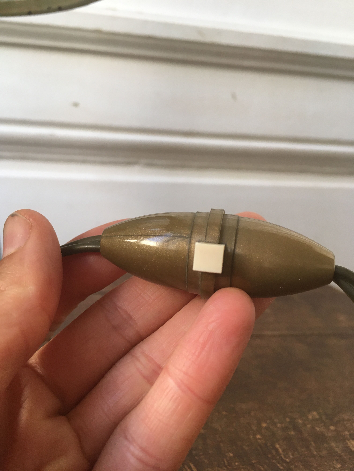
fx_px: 395
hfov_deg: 48.2
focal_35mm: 29
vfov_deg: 61.7
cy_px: 236
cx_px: 177
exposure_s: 1/33
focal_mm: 4.15
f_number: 2.2
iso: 50
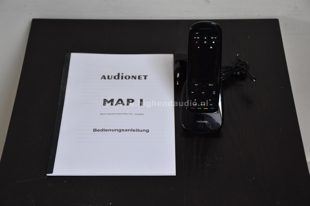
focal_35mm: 75
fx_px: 646
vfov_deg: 18.2
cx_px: 155
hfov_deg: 27.0
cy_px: 103
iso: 450
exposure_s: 1/60
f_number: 4.8
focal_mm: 50
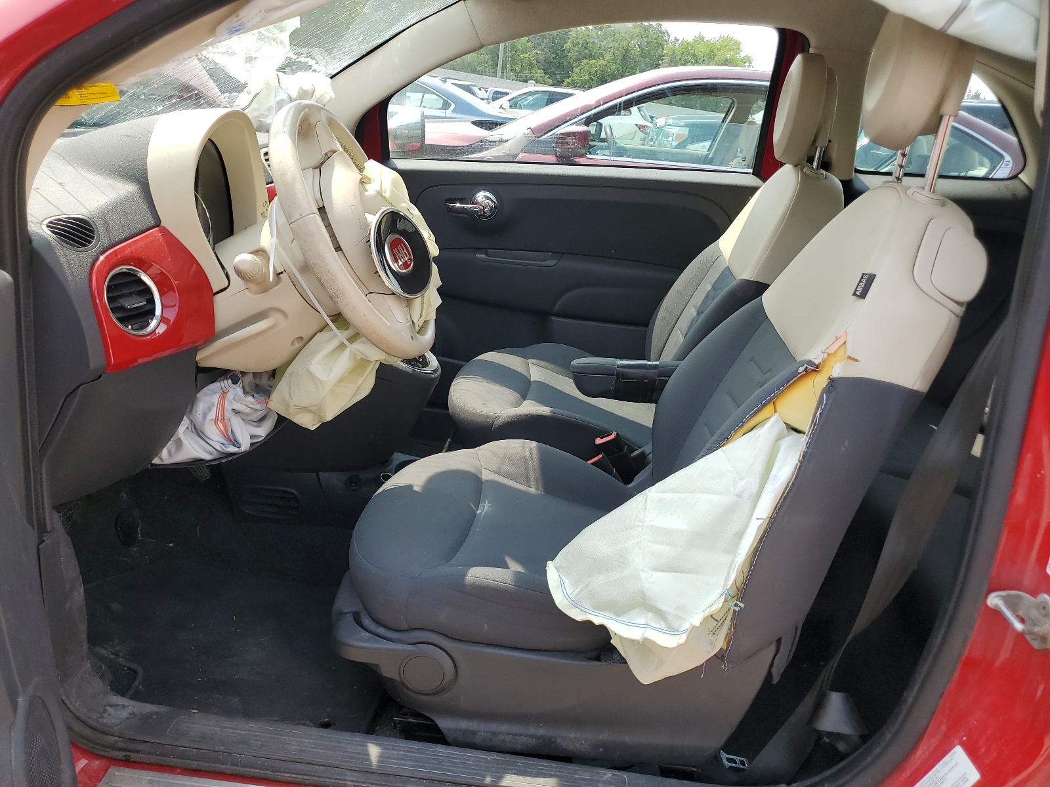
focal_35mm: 26
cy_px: 394
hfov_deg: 67.3
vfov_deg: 53.1
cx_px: 525
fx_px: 789
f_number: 1.5
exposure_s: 1/1000
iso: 50
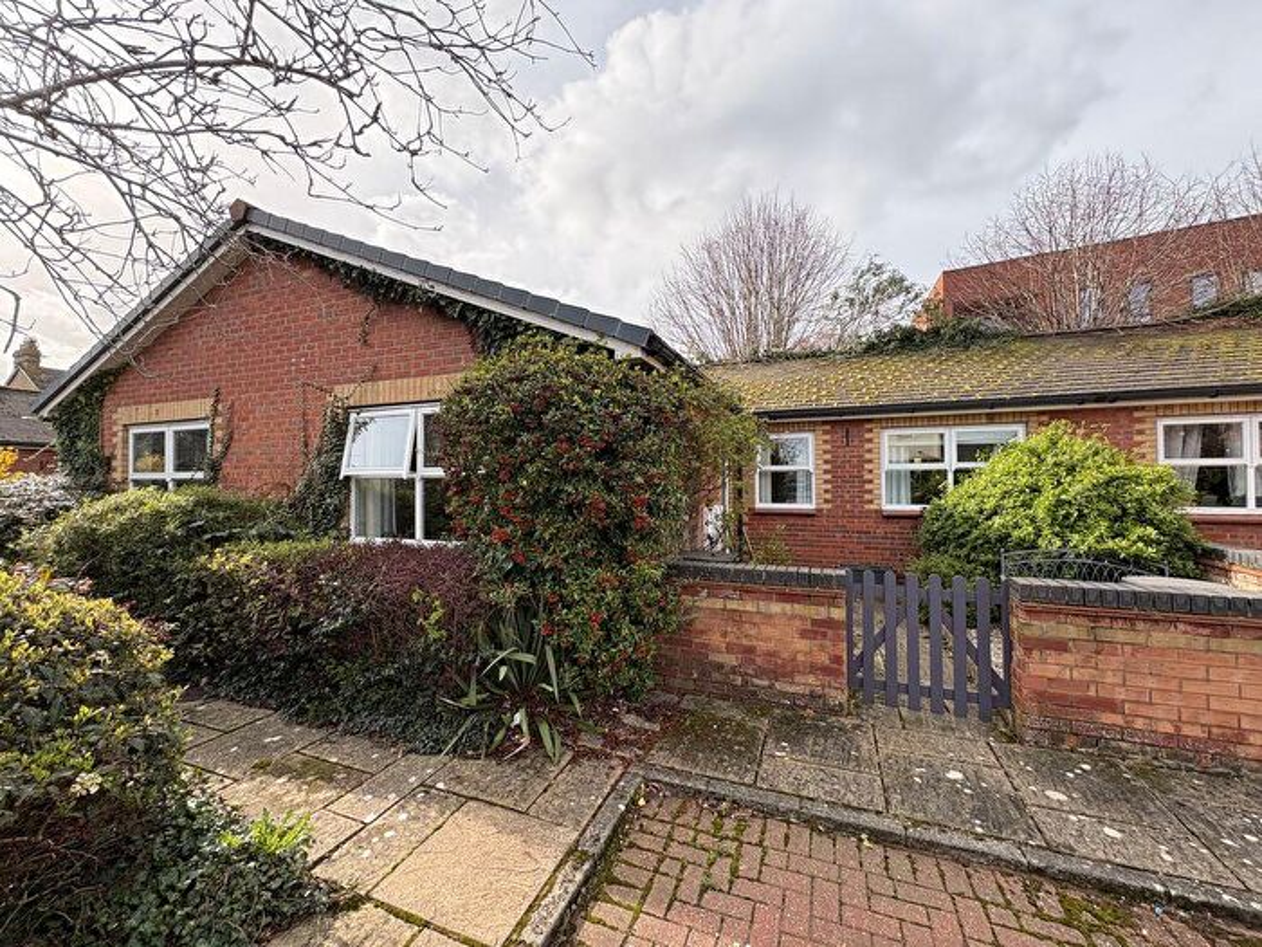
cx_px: 631
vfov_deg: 85.7
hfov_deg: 102.1
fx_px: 510
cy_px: 474
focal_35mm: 14
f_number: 2.2
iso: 64
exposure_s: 1/498
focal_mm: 2.22
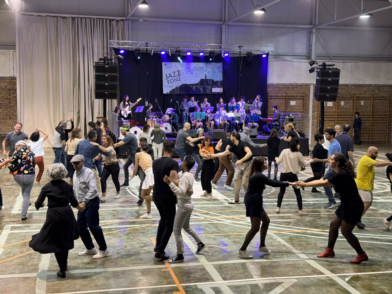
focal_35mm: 48
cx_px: 196
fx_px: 544
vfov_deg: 30.3
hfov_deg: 39.7
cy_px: 147
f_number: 1.78
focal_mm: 6.76
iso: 125
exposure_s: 1/50
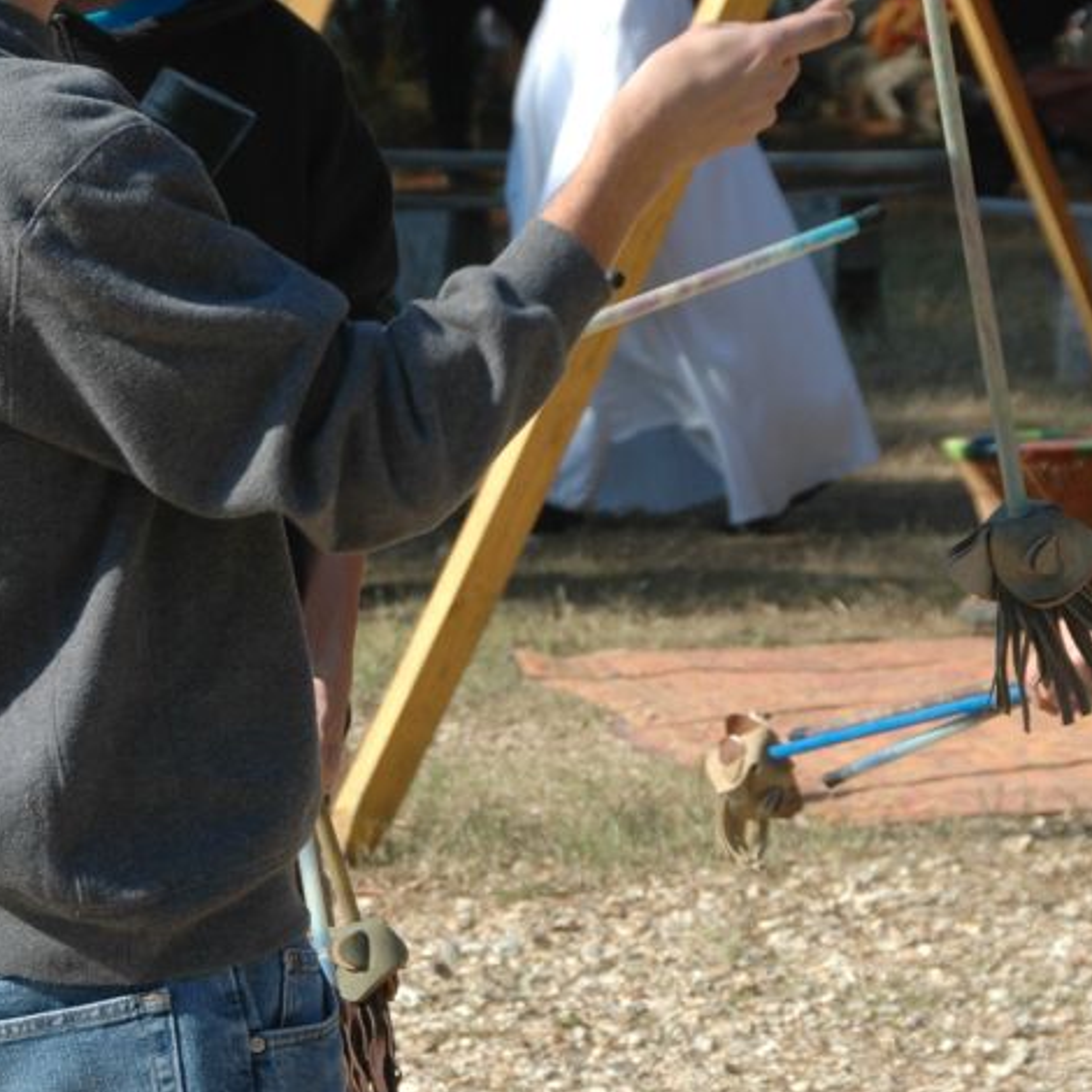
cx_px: 553
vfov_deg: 7.9
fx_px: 7923
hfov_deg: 7.9
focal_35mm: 222
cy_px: 444
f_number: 9
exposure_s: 1/320
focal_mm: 80
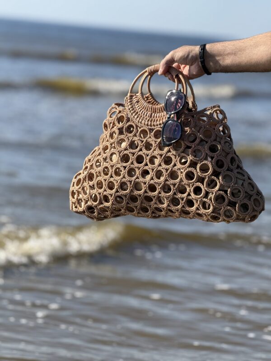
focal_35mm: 120
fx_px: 1253
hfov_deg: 12.3
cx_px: 136
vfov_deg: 16.4
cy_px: 180
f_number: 2.8
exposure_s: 1/926
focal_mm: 15.66
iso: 50
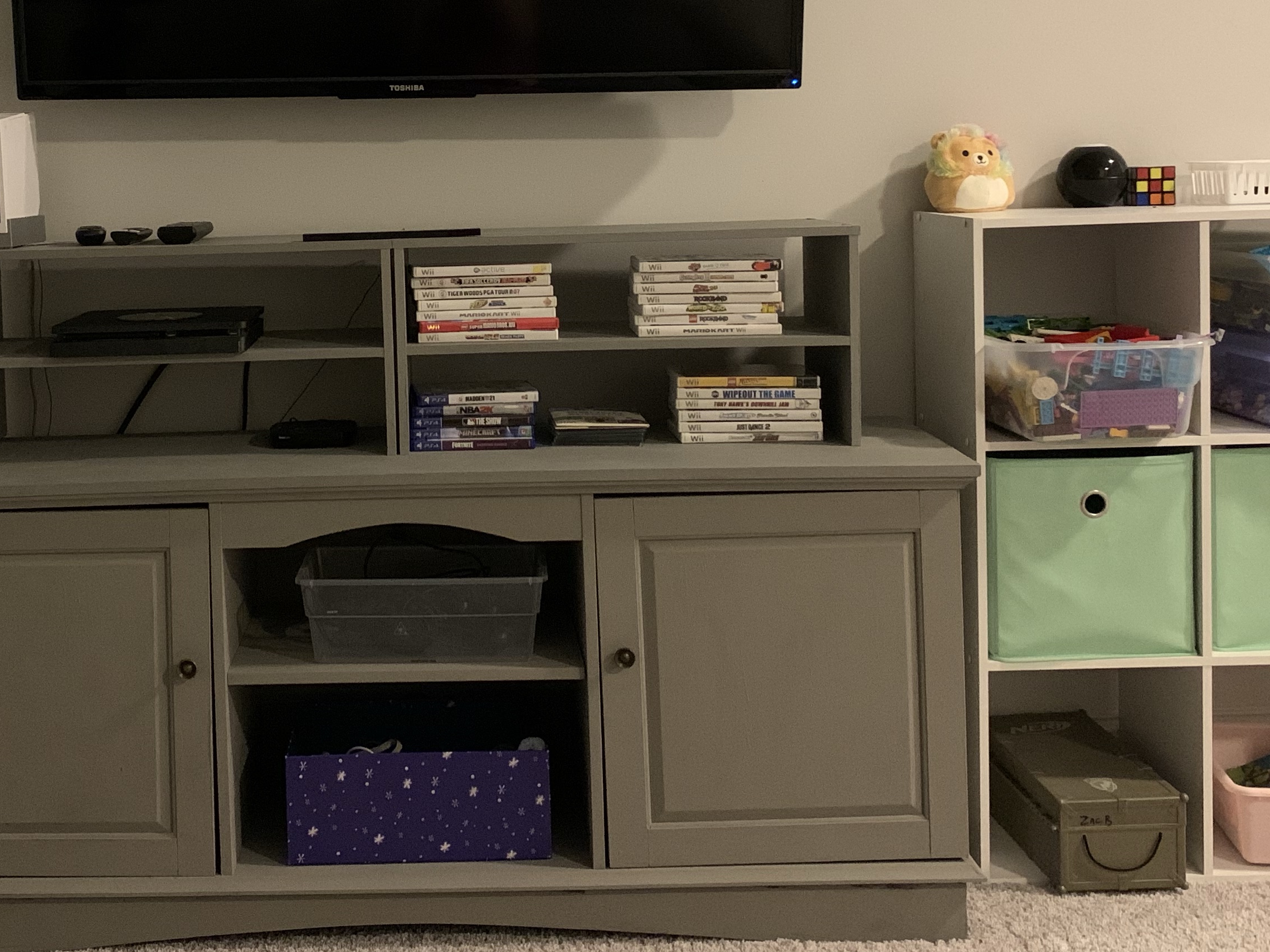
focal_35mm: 46
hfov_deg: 40.6
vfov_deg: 31.0
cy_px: 249
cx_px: 403
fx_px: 1688
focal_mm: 4.25
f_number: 1.8
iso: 640
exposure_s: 1/20
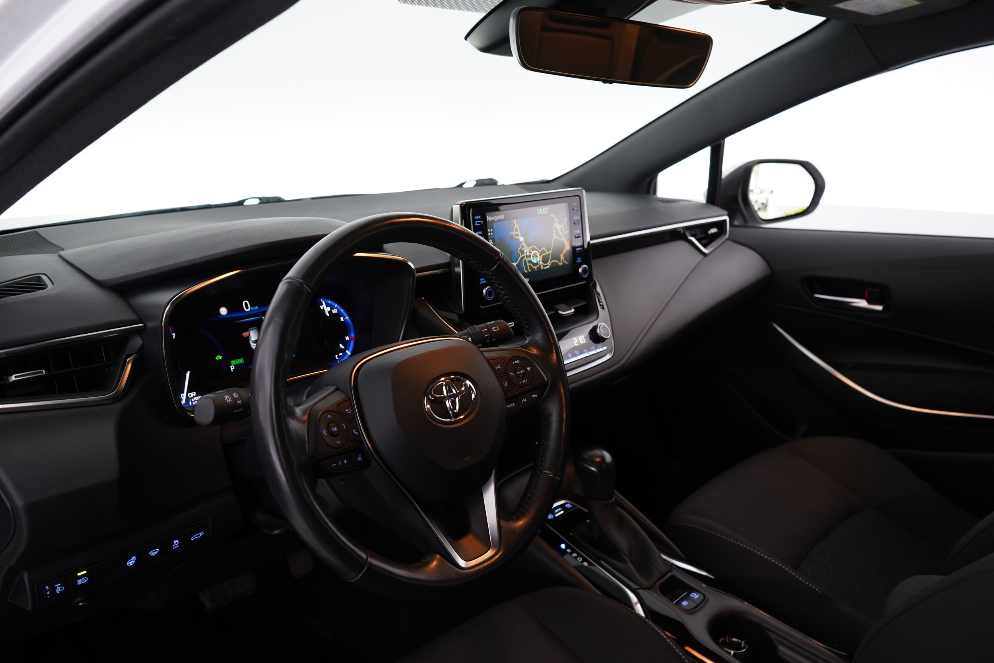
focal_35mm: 28
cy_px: 332
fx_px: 773
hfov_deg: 65.5
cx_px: 497
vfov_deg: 46.4
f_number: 5
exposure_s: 1/10
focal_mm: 28
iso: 1000
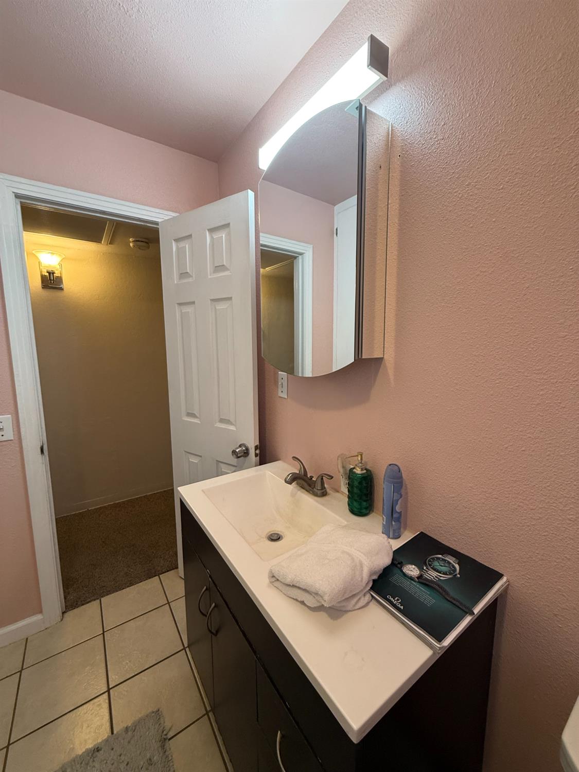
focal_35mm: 14
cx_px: 290
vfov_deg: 102.1
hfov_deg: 85.7
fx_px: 312
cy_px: 386
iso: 200
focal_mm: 2.22
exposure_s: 1/60
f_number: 2.2
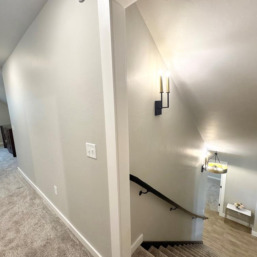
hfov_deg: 82.5
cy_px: 131
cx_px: 98
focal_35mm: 17
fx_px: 143
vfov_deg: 84.0
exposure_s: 1/120
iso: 250
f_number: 2.2
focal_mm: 2.22
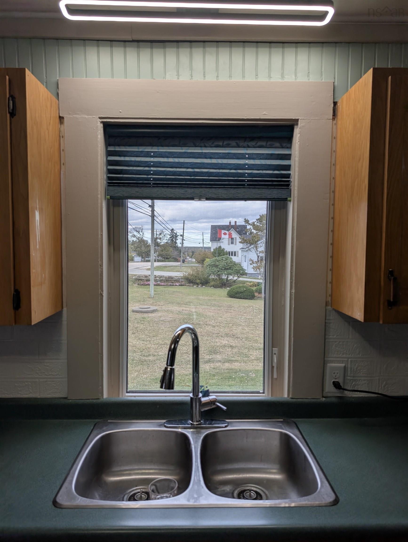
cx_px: 204
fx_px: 376
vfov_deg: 71.5
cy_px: 271
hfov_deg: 56.9
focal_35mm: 24
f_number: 1.68
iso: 19
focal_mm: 6.9
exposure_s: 1/120
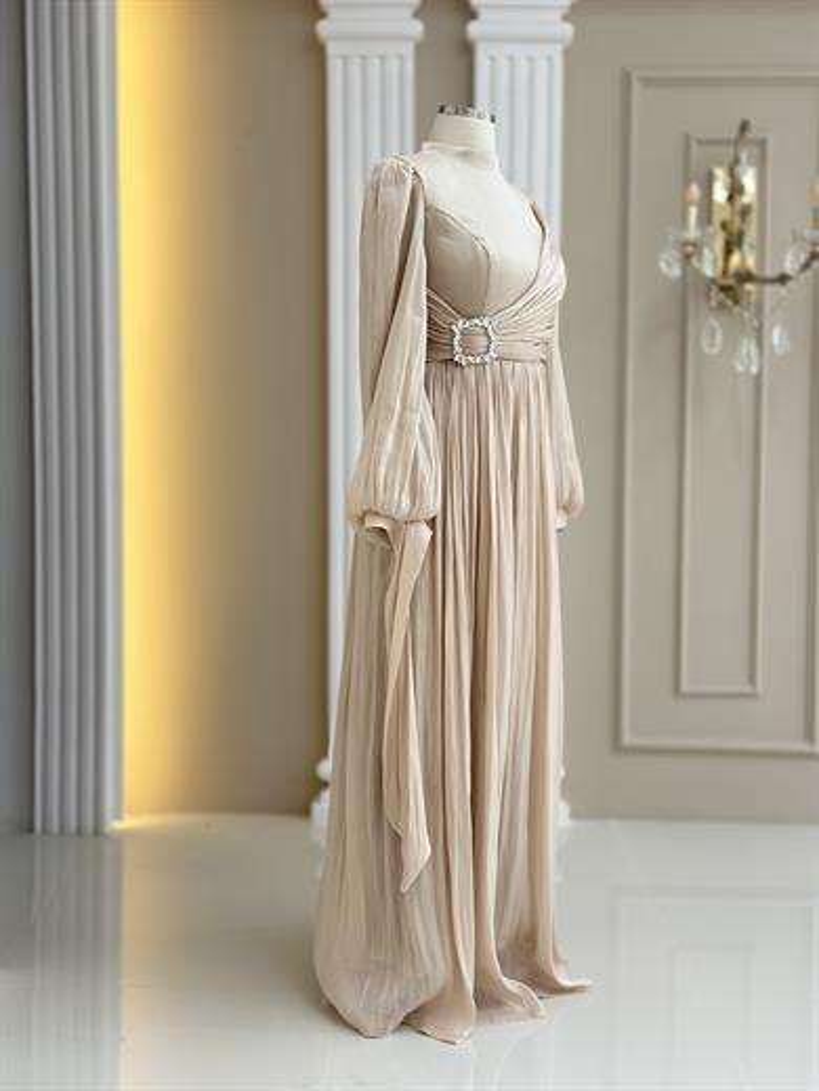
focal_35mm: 48
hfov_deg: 30.3
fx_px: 1514
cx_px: 410
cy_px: 546
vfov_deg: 39.7
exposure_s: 1/406
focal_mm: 6.86
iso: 80
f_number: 1.78
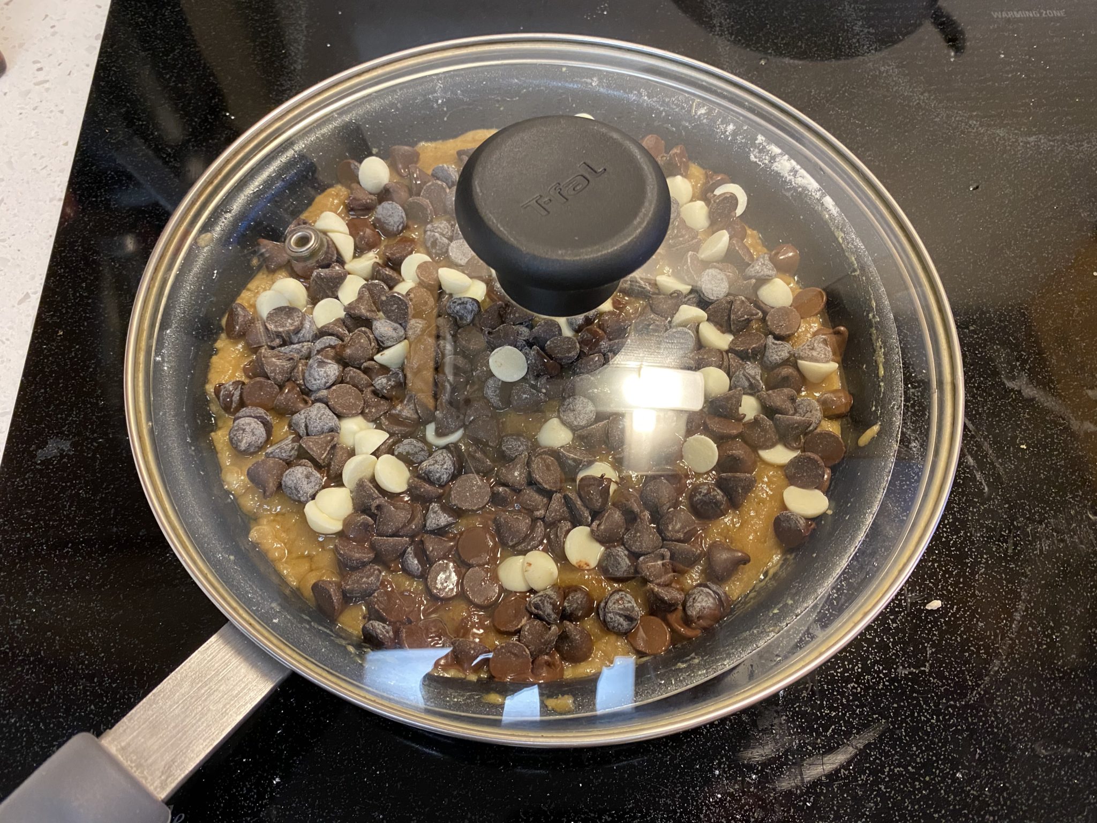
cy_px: 412
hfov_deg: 67.3
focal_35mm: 26
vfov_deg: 53.1
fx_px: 824
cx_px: 548
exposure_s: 1/60
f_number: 1.8
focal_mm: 4.25
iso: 320
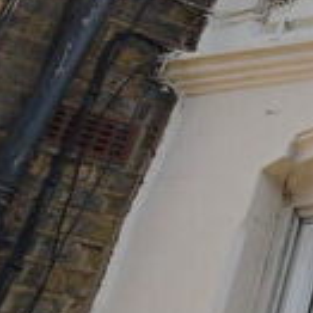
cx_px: 659
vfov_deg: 25.4
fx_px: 696
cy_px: 158
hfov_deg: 17.0
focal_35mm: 68
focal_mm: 10
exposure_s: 1/200
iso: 100
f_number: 8
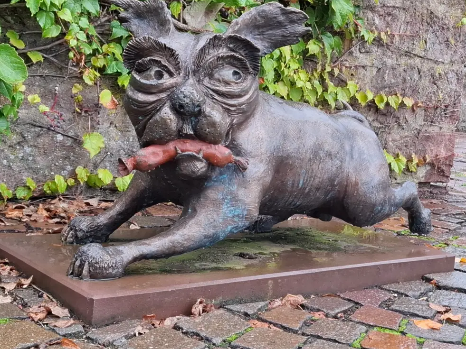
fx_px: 404
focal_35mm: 30
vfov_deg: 46.6
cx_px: 231
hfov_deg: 60.0
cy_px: 144
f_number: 1.8
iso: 50
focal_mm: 5.54
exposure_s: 1/143
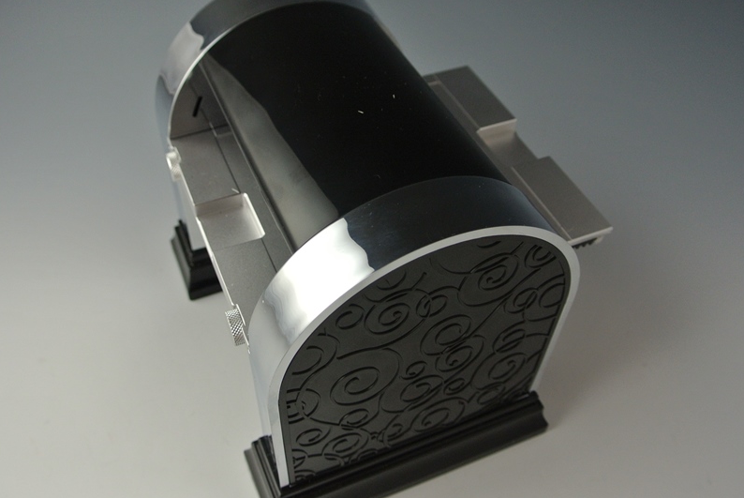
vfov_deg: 38.9
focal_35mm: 34
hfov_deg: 55.6
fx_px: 703
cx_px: 333
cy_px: 289
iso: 280
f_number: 3.5
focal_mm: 10
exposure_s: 1/125
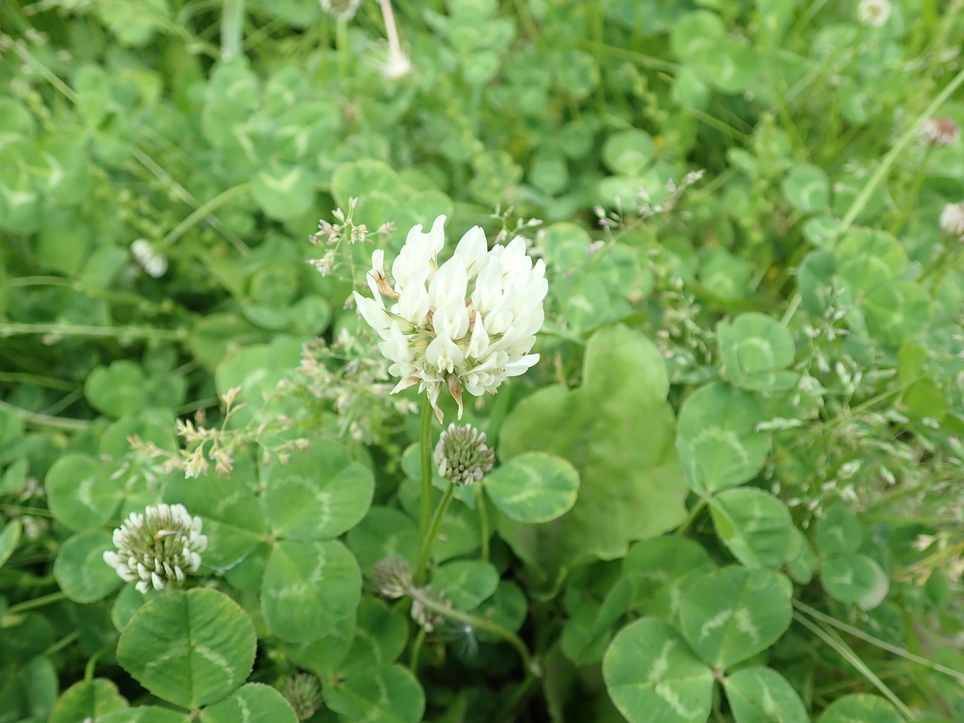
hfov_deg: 60.0
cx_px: 482
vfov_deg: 46.8
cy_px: 362
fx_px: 835
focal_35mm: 30
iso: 100
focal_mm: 5.5
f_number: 2.3
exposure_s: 1/125
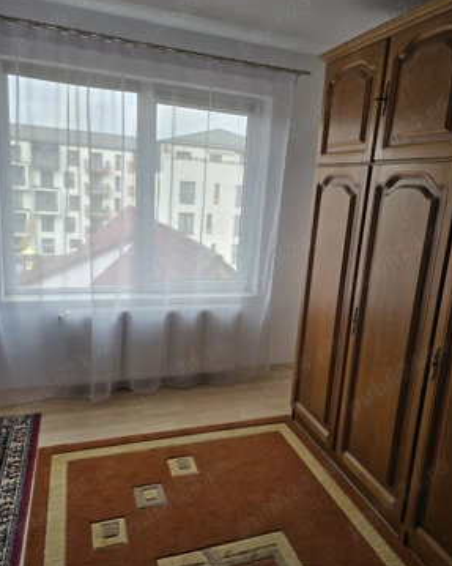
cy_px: 282
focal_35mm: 25
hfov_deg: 56.8
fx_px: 418
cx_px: 232
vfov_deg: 68.1
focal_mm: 6.3
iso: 40
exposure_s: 1/180
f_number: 1.7
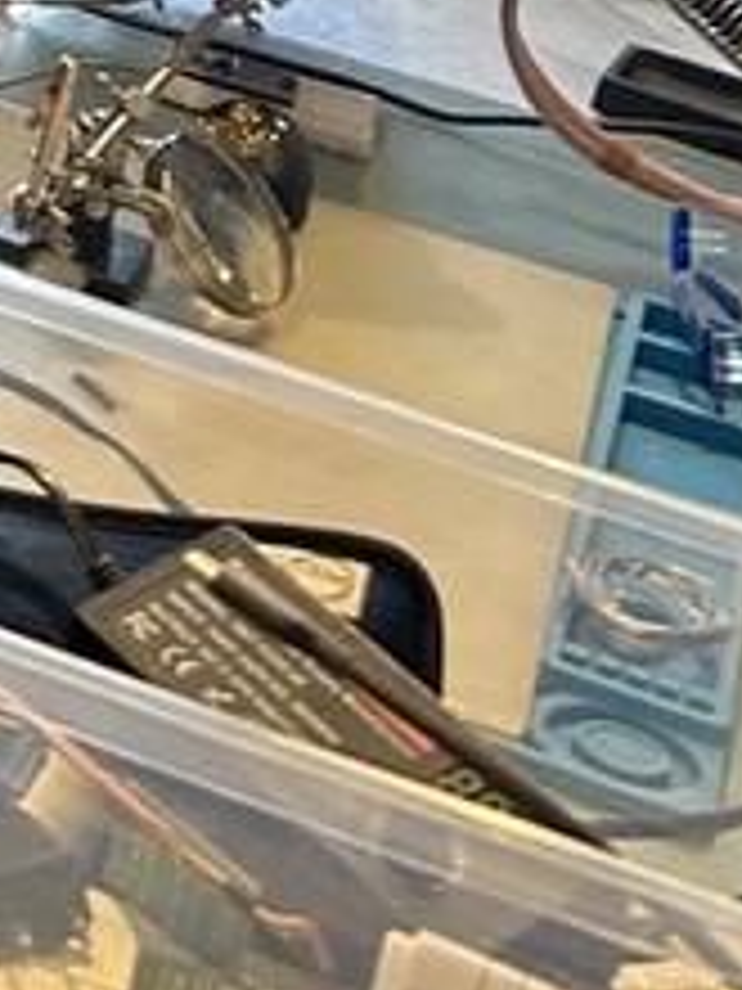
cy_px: -796
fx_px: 3458
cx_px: -796
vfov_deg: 14.3
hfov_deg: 11.0
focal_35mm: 121
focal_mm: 5.7
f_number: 1.5
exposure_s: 1/120
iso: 125
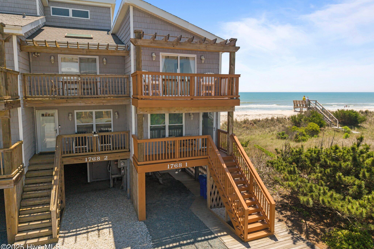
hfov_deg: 71.5
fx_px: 260
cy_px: 120
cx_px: 187
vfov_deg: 51.3
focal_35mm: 25
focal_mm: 8.67
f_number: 1.8
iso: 230
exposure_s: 1/4000
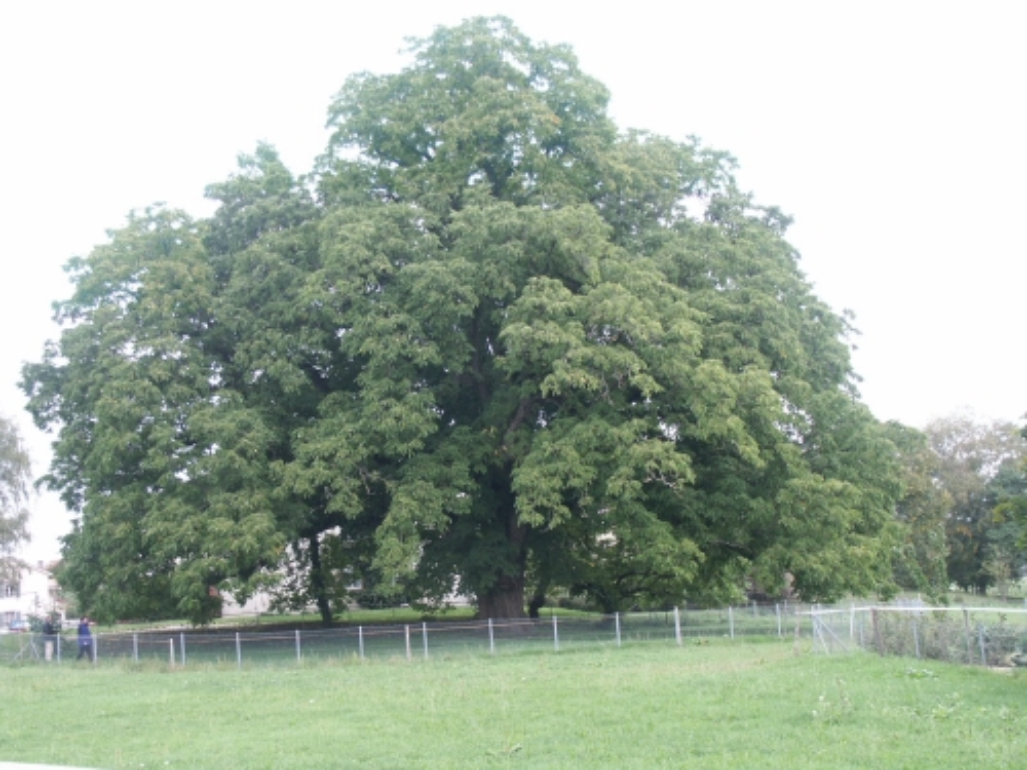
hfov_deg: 39.7
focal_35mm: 48
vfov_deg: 30.3
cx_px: 514
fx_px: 1424
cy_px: 385
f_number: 3.5
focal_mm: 12.54
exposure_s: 1/180
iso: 100
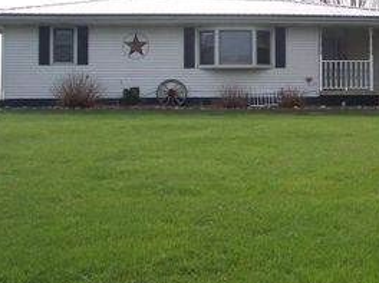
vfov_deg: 20.4
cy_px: 113
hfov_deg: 26.3
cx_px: 330
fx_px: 787
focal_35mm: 72
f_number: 4.8
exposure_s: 1/700
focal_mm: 8
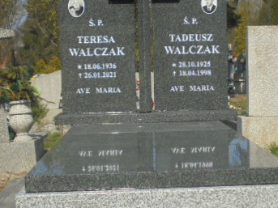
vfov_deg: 20.7
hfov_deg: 27.4
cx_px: 157
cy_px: 112
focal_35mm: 71
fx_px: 570
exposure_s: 1/100
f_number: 13.3
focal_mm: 6.9
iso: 100
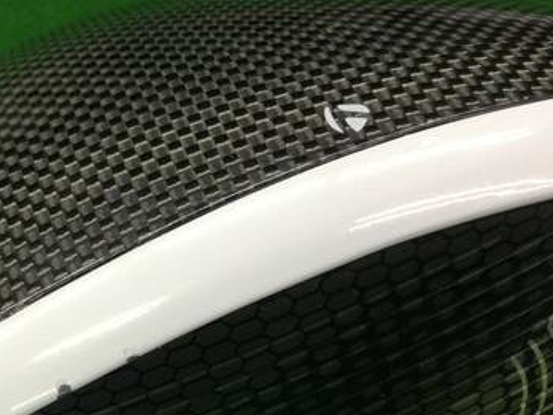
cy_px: 305
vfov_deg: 25.4
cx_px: 113
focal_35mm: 57
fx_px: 911
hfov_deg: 32.9
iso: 50
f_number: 2.4
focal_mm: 3.3
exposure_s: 1/30
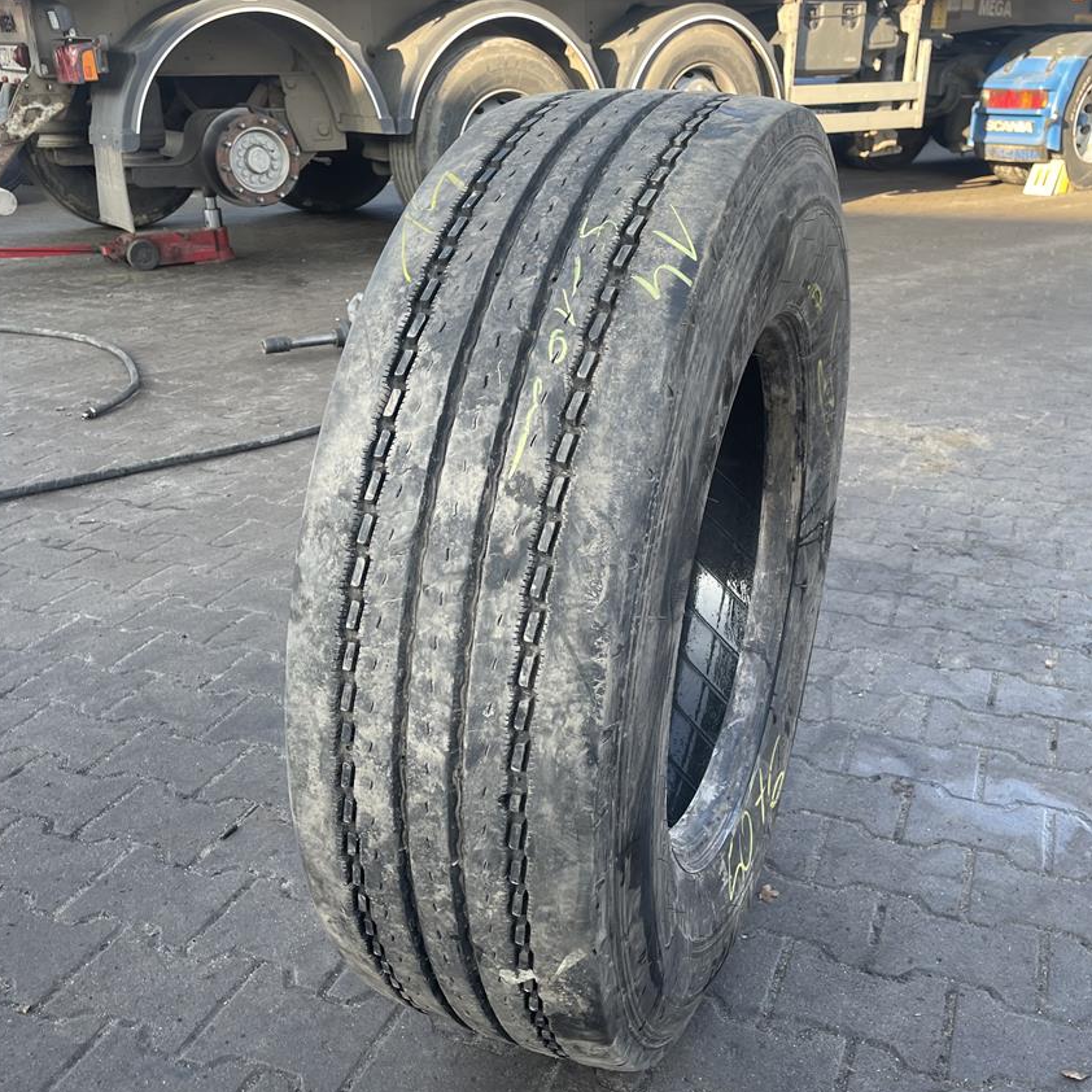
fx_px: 1178
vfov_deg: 49.7
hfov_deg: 49.7
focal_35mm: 33
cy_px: 587
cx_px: 564
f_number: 1.6
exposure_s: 1/147
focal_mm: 4.2
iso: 32
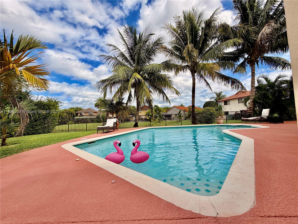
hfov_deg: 102.1
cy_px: 112
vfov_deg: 85.7
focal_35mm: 14
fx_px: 121
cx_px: 149
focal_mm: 2.22
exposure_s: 1/928
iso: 20
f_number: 2.2
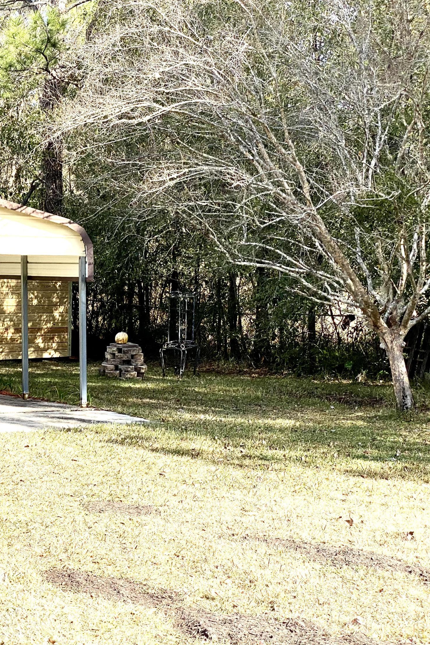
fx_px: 1308
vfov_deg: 27.7
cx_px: -5
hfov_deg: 18.2
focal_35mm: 73
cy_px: 323
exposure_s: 1/1370
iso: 20
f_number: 2
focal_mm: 6
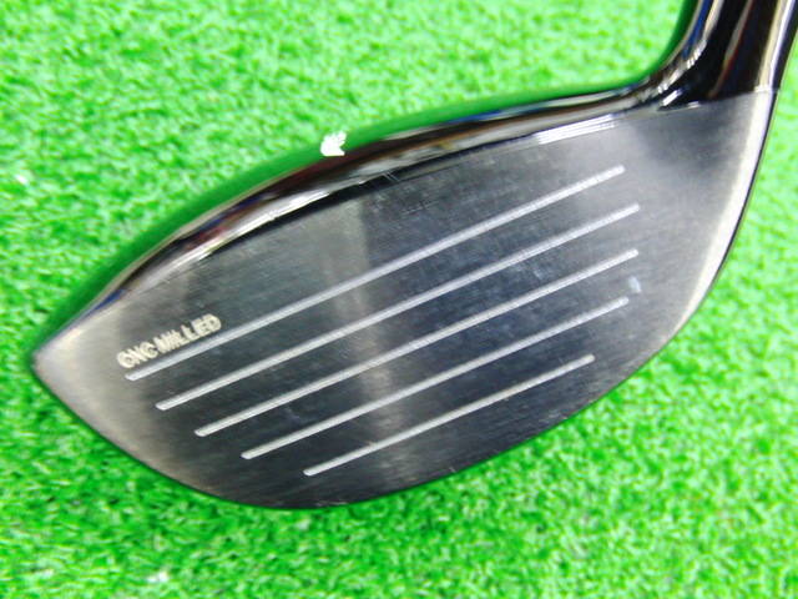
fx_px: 853
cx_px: 399
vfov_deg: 38.7
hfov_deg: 50.1
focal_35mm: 37
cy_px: 300
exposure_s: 1/6
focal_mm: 6.42
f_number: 3.6
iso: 400
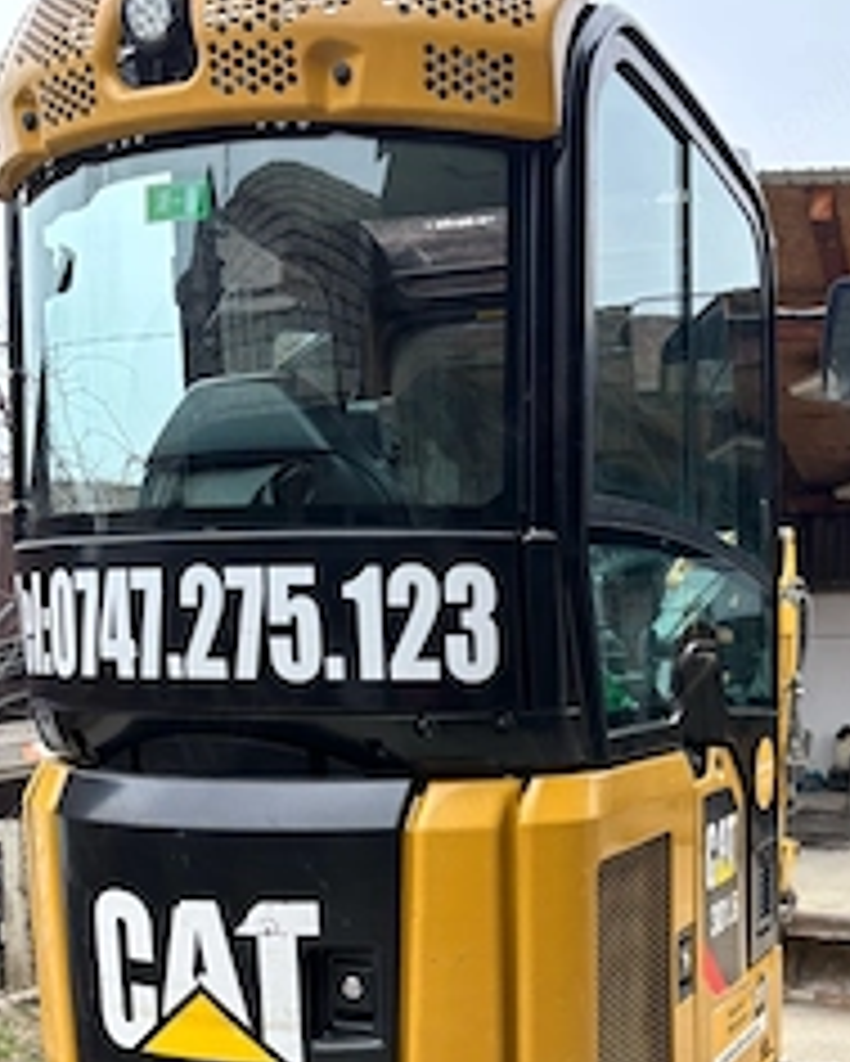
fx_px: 1351
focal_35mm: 43
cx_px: 652
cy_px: 796
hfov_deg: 34.1
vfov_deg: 41.6
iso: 50
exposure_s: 1/121
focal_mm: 5.96
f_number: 1.6
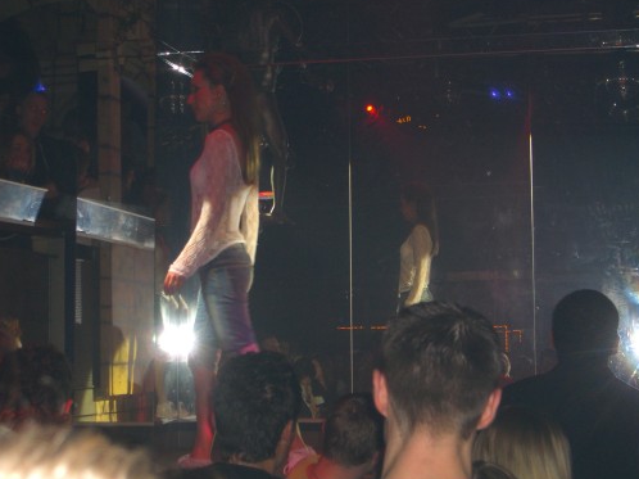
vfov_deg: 18.0
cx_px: 344
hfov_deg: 23.8
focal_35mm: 82
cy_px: 208
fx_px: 1513
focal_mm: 14.2
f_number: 4
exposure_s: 1/60
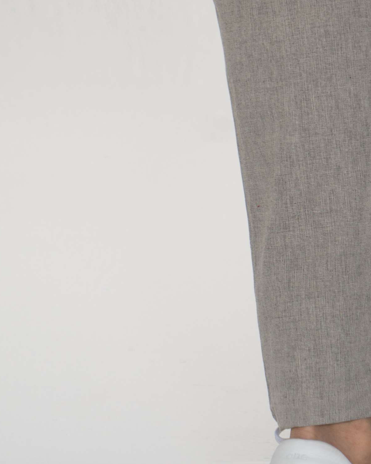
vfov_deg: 3.4
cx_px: 61
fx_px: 7852
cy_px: -168
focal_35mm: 572
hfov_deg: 2.7
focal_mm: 163
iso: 125
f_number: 9.5
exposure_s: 1/90
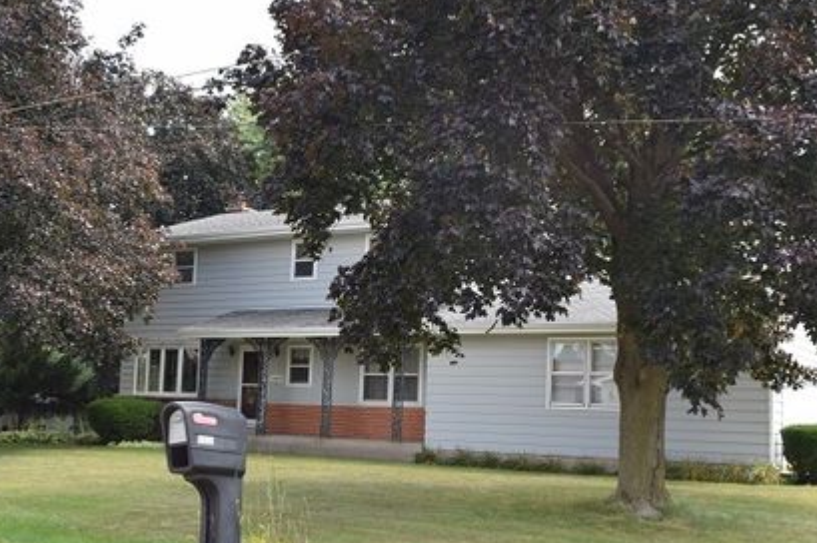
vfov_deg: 30.4
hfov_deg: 44.5
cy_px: 318
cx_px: 453
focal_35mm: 44
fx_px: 998
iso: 400
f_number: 8
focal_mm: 24
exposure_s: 1/250
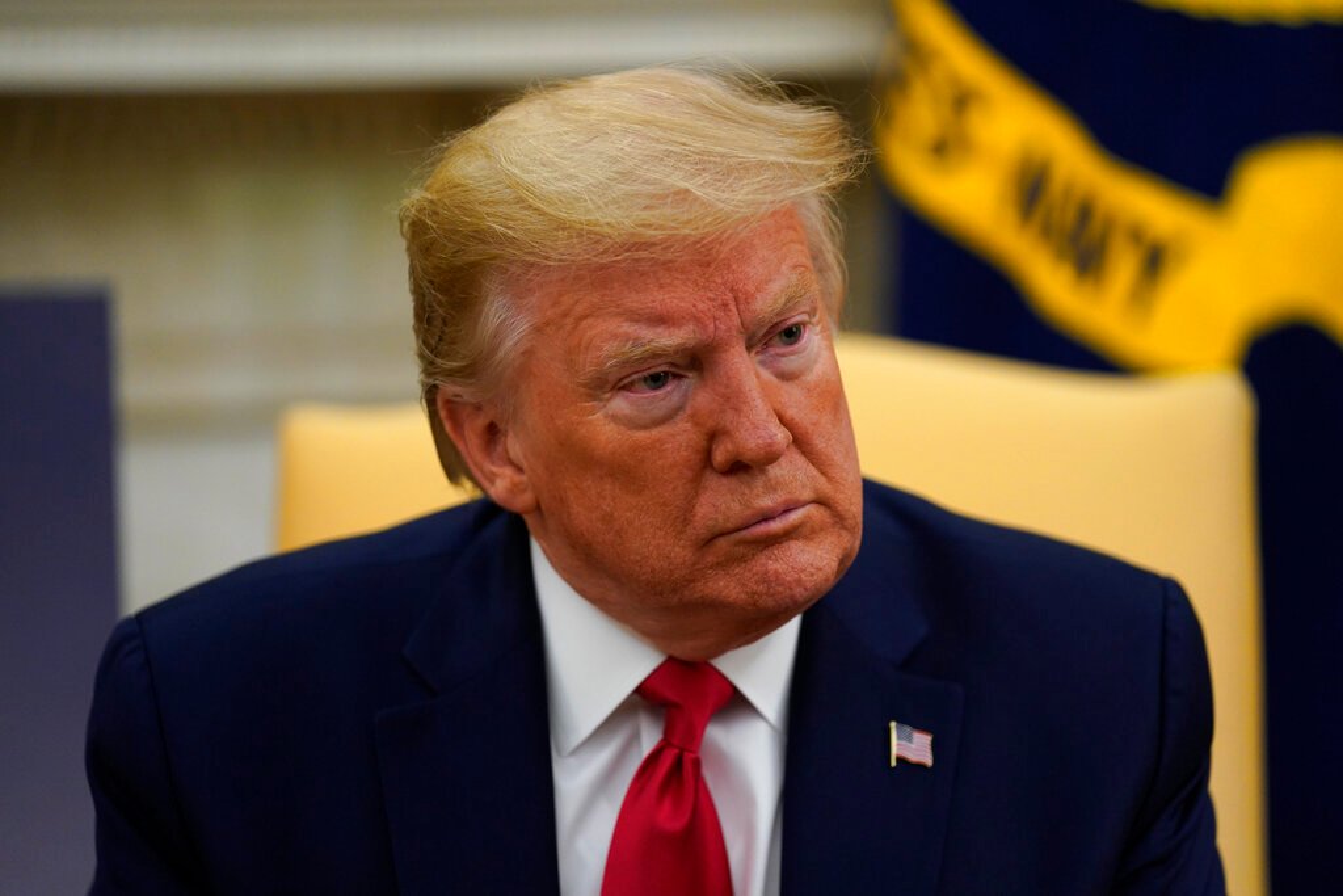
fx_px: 6342
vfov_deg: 8.1
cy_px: 448
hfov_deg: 12.1
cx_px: 672
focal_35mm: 170
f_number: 2.8
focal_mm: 170
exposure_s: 1/250
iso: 2000
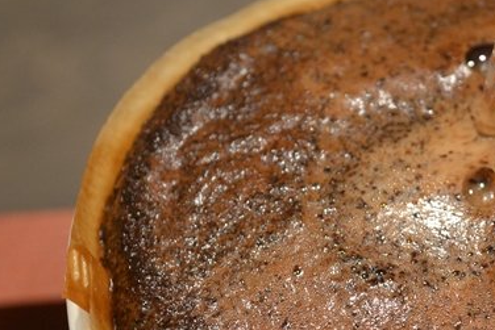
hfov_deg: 19.6
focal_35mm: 102
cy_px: 260
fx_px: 1403
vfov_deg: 13.4
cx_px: 450
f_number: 4.8
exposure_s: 1/15
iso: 1000
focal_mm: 32
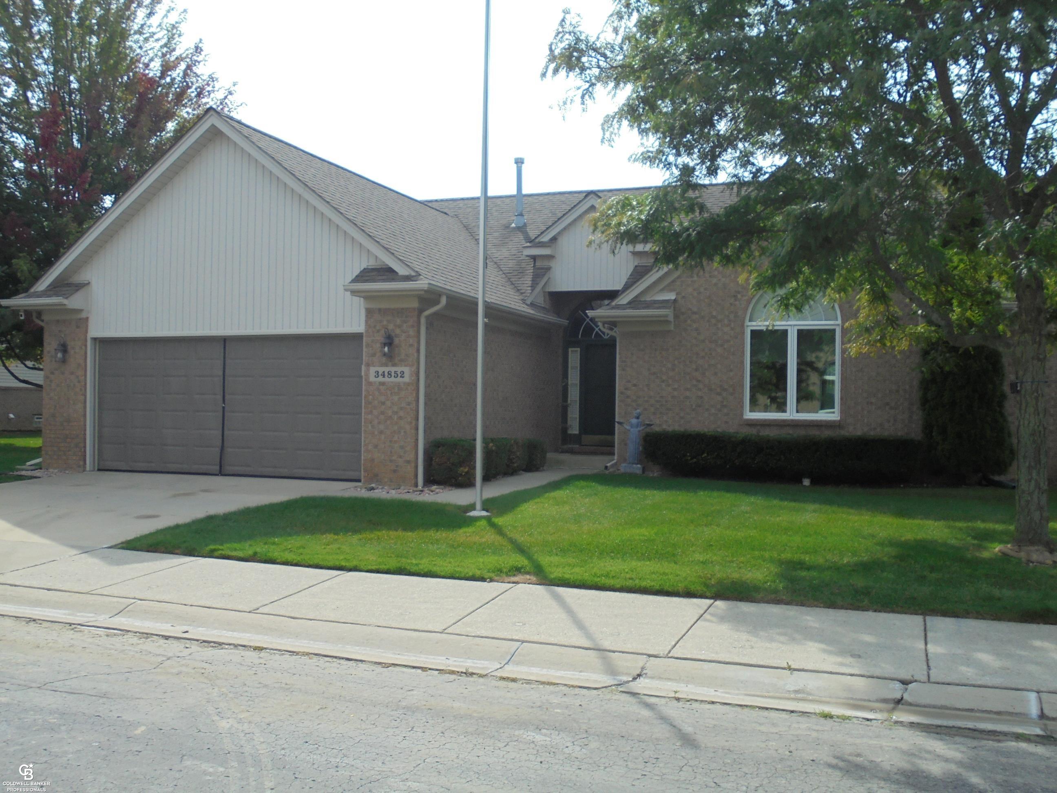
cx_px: 528
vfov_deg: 41.8
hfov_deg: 54.0
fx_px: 1038
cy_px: 396
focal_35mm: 34
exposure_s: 1/640
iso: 100
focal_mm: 6.1
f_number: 4
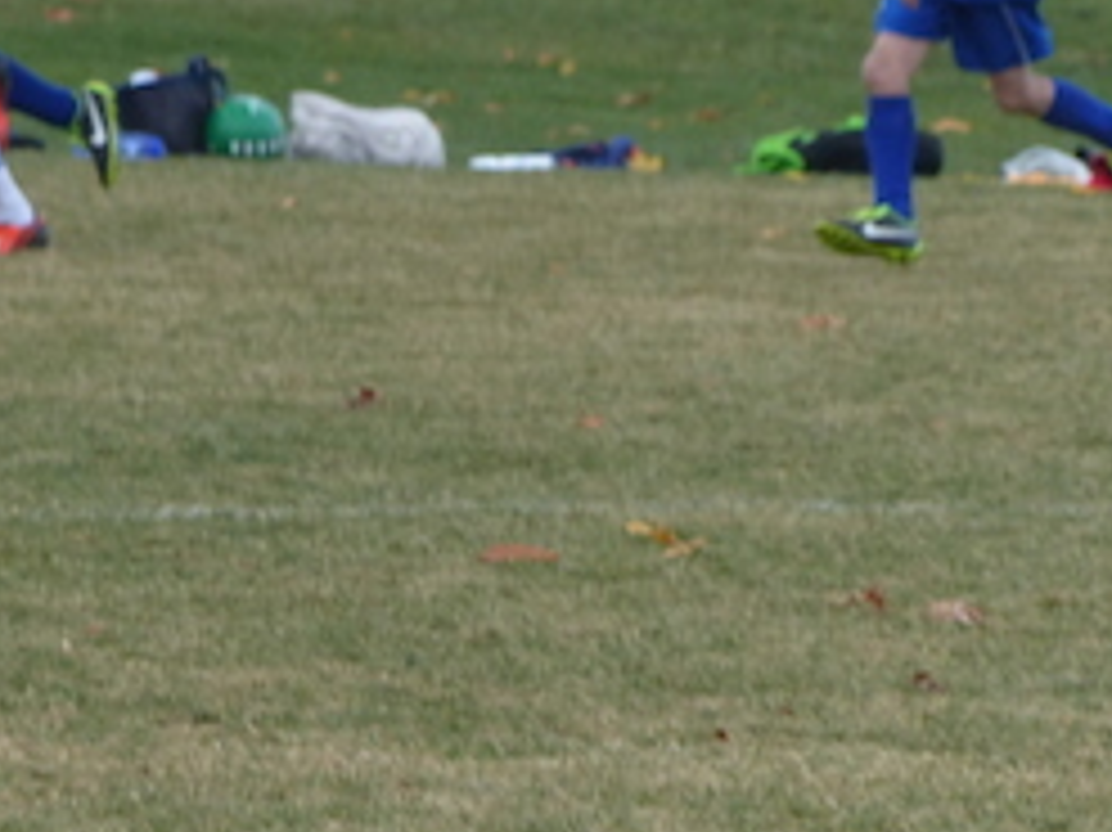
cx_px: 200
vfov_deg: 2.6
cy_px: 427
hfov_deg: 3.4
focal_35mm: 579
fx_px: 18591
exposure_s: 1/500
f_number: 2.8
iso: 200
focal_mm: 48.3
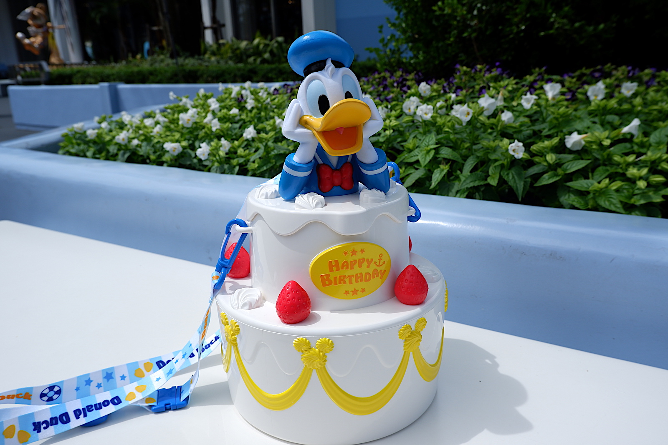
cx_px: 334
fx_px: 501
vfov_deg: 47.9
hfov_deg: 67.4
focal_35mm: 27
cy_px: 222
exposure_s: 1/500
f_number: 9
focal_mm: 18.6
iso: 200
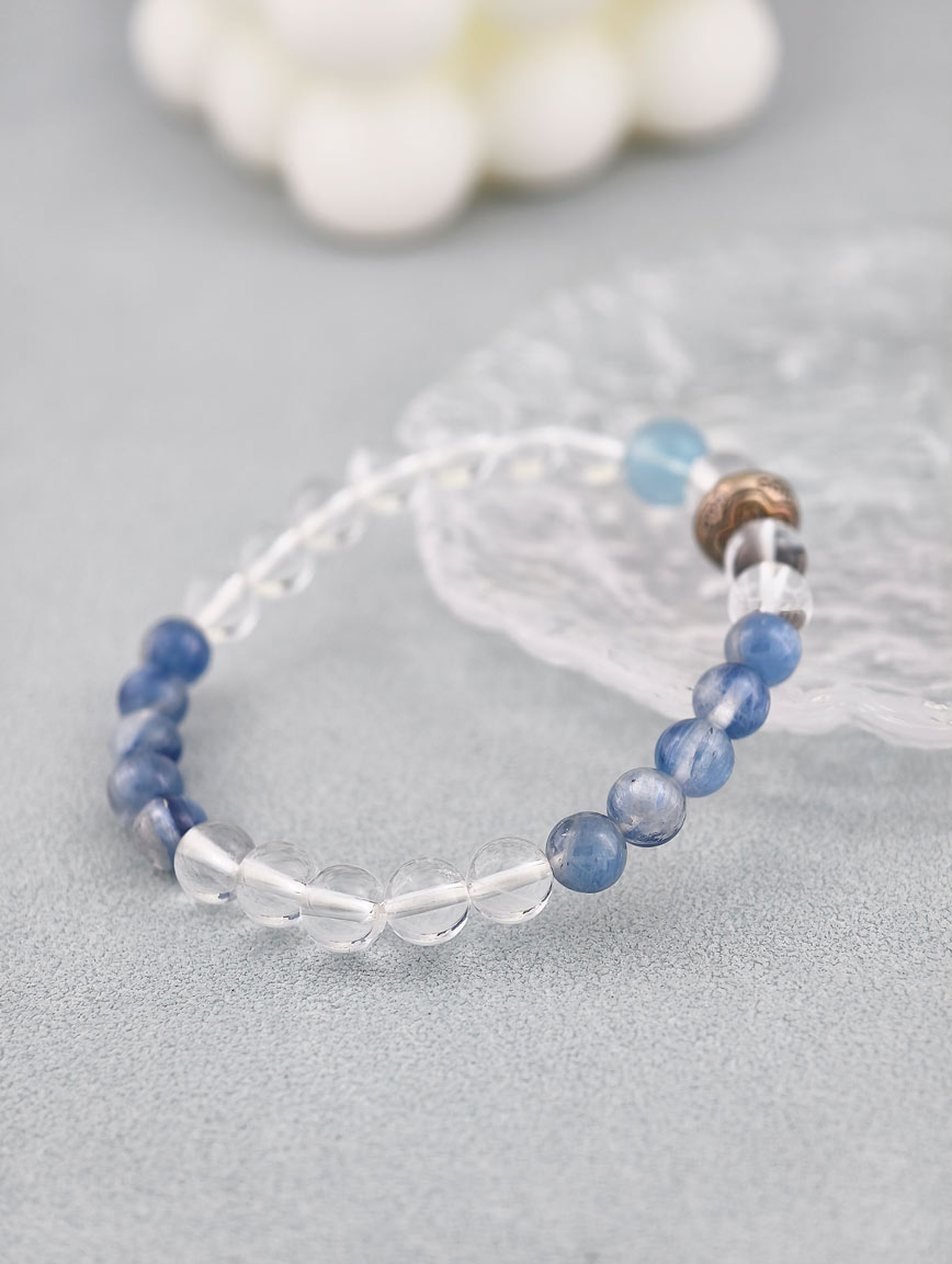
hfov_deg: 17.4
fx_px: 3109
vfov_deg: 23.0
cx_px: 476
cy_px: 632
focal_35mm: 85
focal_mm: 22.48
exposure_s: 1/160
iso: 125
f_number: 2.67
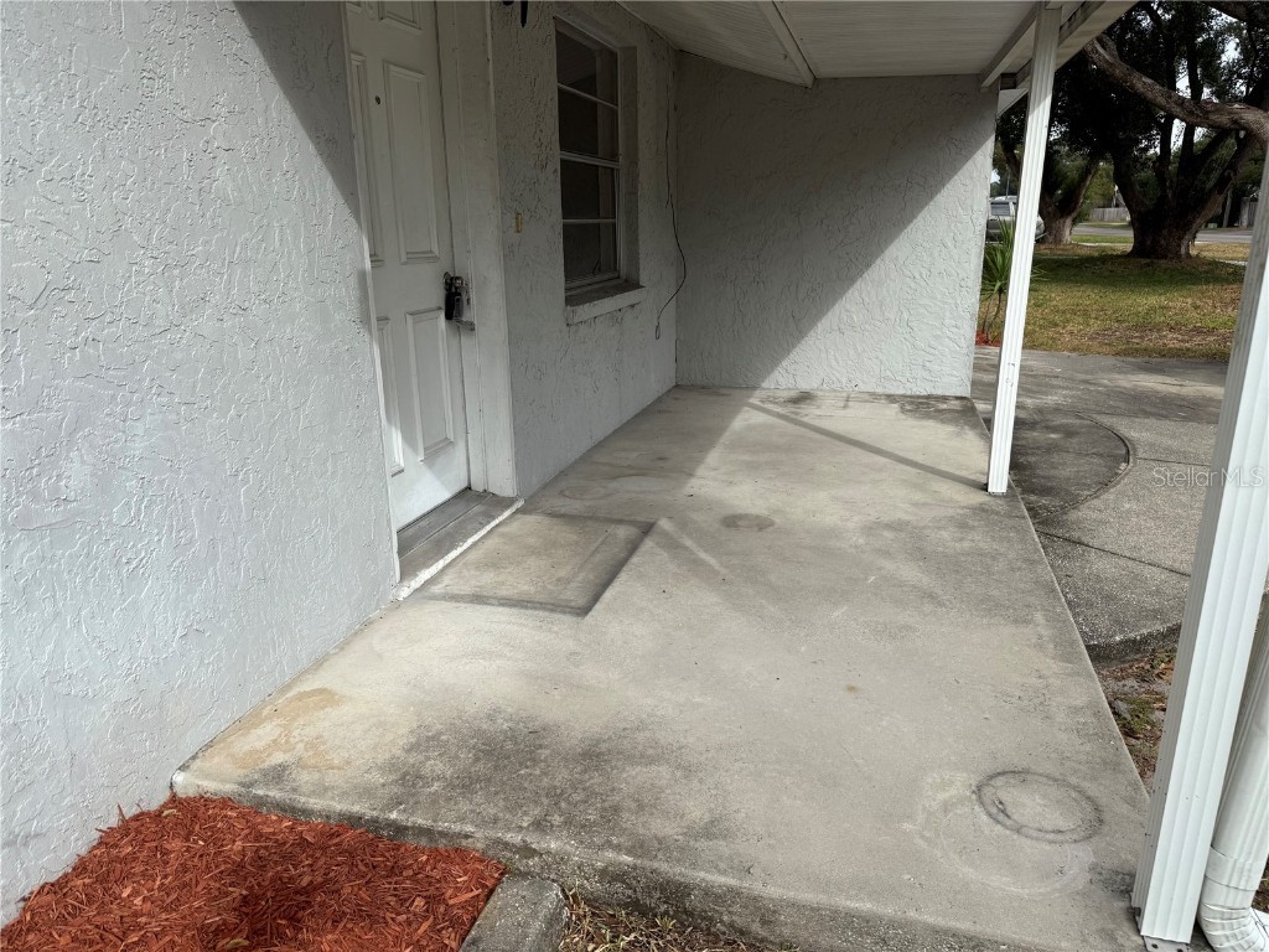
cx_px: 634
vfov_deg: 56.8
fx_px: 880
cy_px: 476
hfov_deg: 71.6
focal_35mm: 24
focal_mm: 6.76
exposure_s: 1/3021
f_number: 1.78
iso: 80
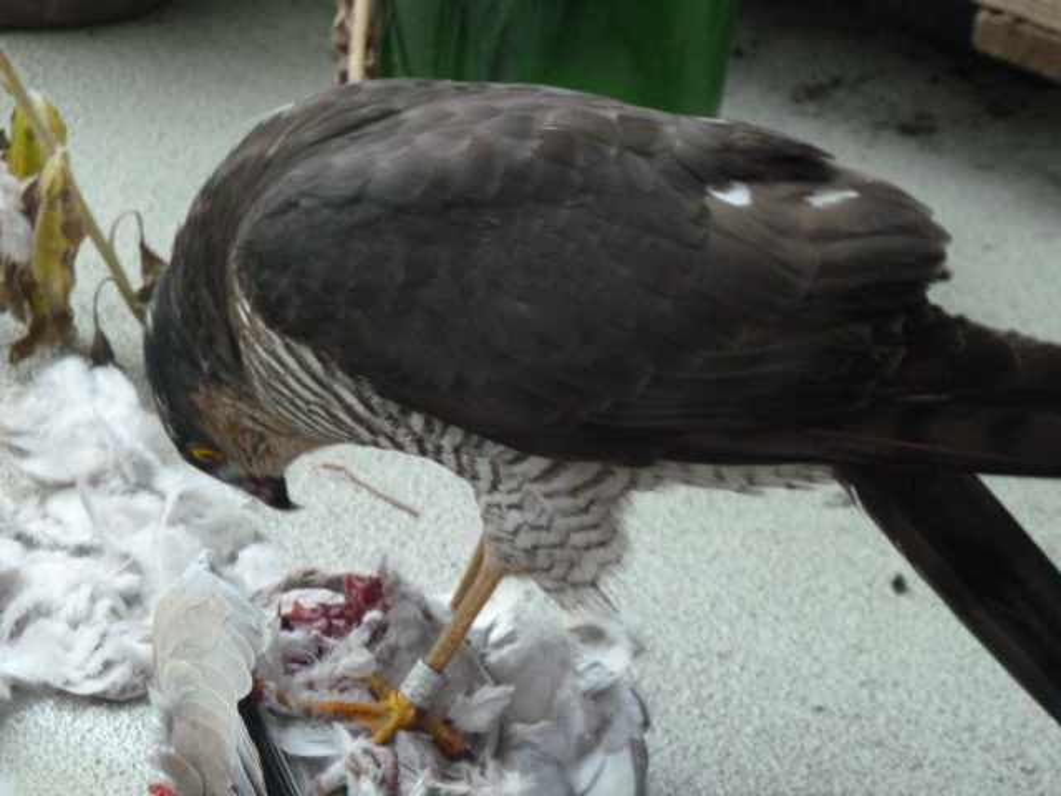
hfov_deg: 13.4
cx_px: 530
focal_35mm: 147
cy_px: 398
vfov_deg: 10.1
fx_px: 4506
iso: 800
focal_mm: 24.1
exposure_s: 1/60
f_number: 4.5
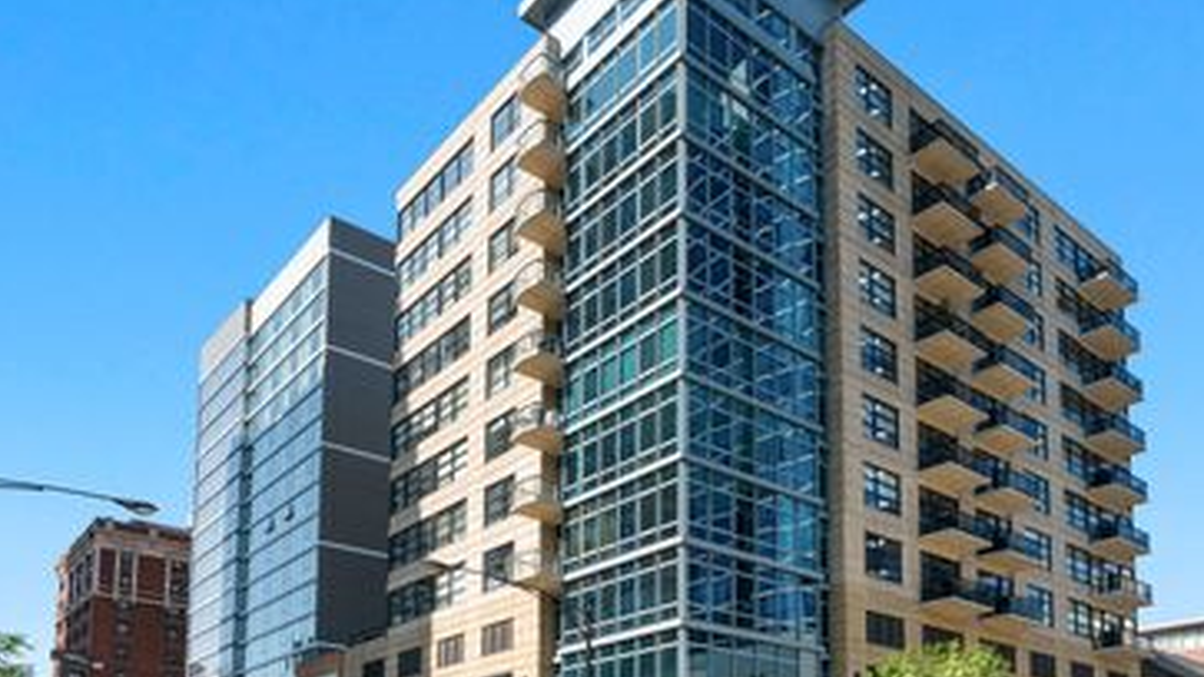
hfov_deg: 71.5
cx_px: 687
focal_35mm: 26
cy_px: 358
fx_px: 830
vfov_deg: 44.3
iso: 320
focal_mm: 18
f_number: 9
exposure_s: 1/500
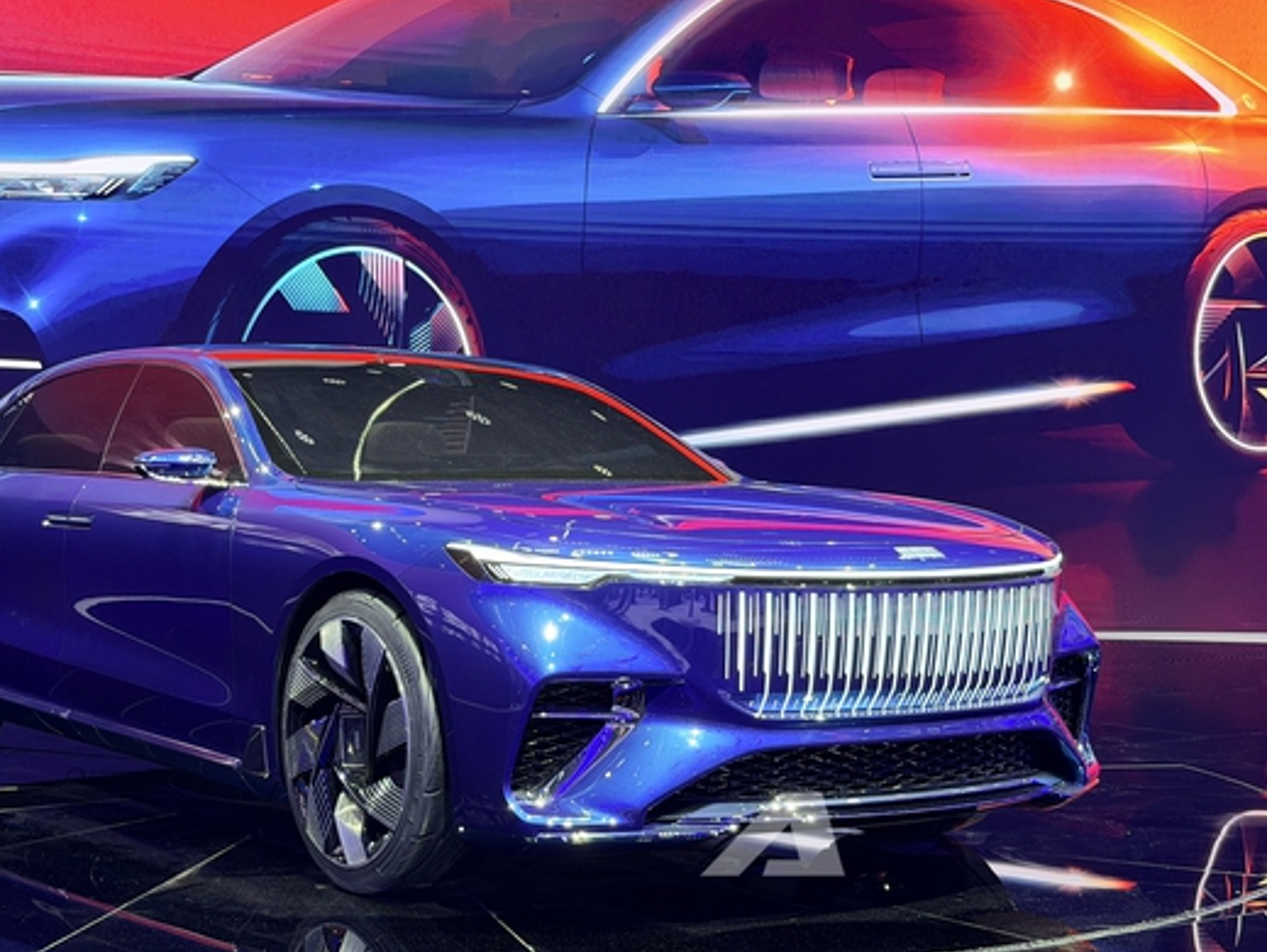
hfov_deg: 31.5
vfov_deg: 24.1
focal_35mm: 61
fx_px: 2234
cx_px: 471
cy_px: 460
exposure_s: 1/100
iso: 200
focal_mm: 6.76
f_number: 1.78
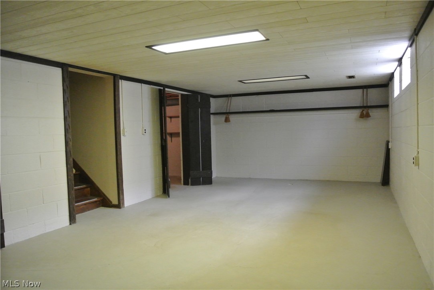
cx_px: 217
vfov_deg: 48.0
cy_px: 145
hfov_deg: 67.3
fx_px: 326
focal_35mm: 27
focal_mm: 10
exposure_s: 1/60
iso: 2000
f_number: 3.5
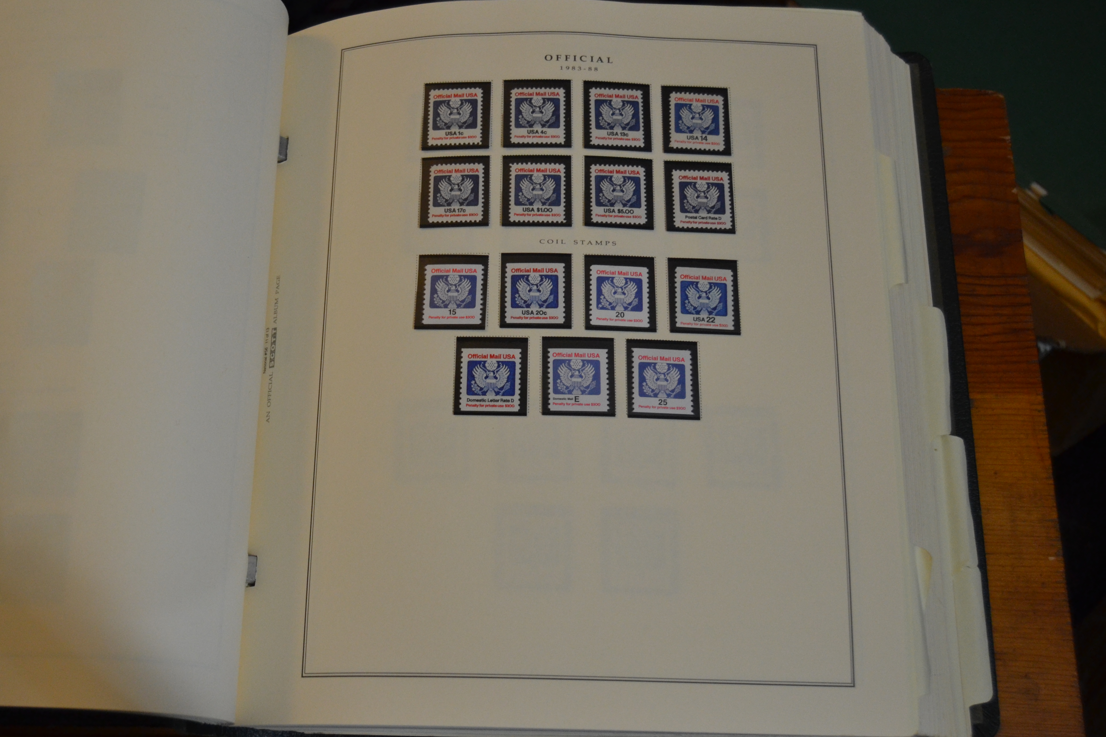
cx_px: 450
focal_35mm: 43
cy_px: 394
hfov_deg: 45.2
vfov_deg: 31.2
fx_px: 1321
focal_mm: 24
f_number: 3.8
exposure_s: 1/60
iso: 900
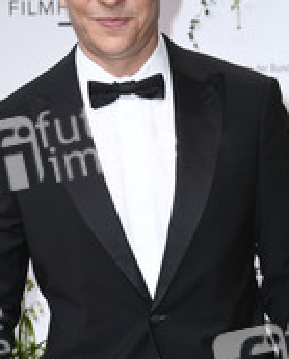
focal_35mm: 199
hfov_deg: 7.8
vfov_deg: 9.7
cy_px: 251
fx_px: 2122
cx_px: 131
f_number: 5.6
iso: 500
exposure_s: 1/250
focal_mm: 92
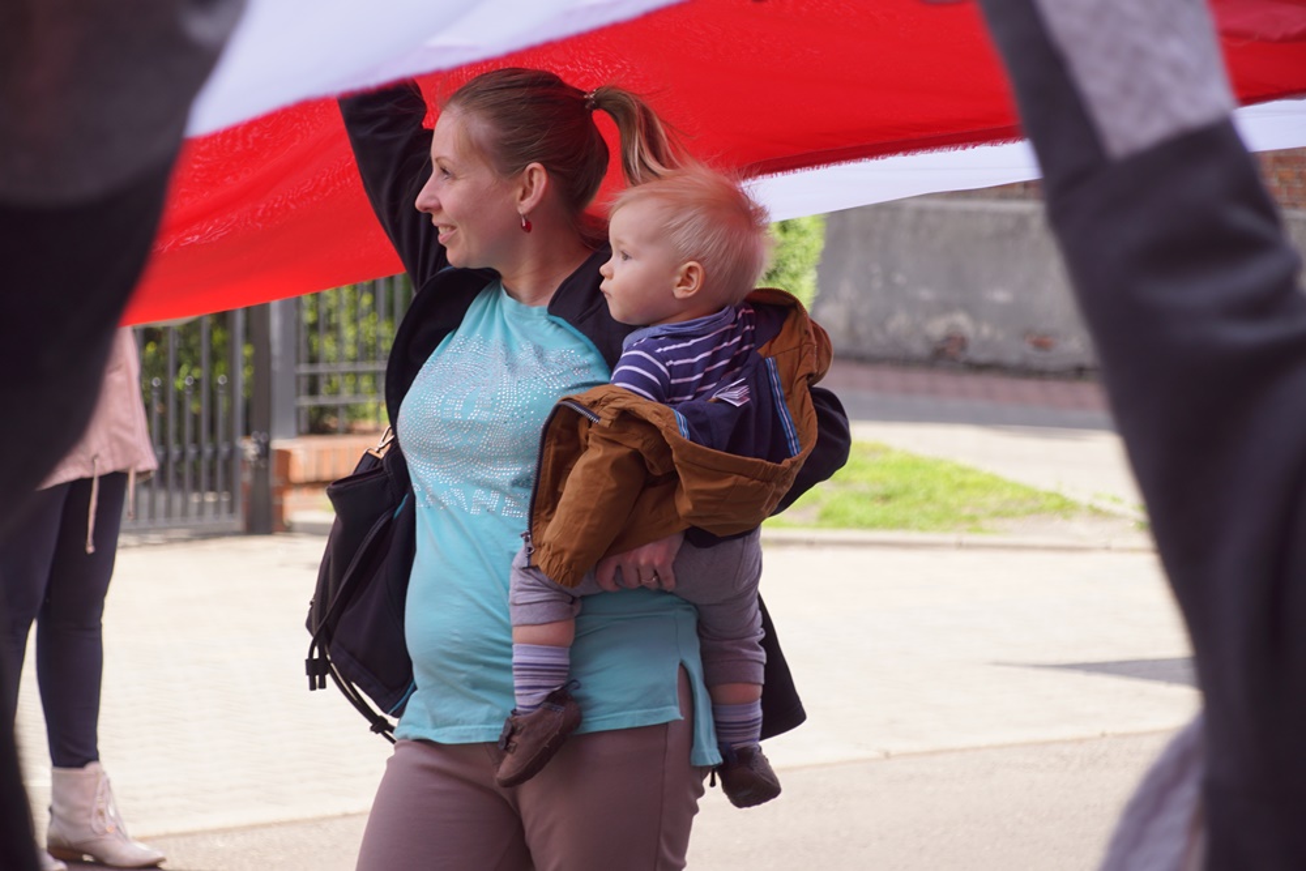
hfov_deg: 15.2
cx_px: 653
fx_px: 4898
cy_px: 436
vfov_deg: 10.2
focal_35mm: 135
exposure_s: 1/160
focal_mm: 90
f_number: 5.6
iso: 160
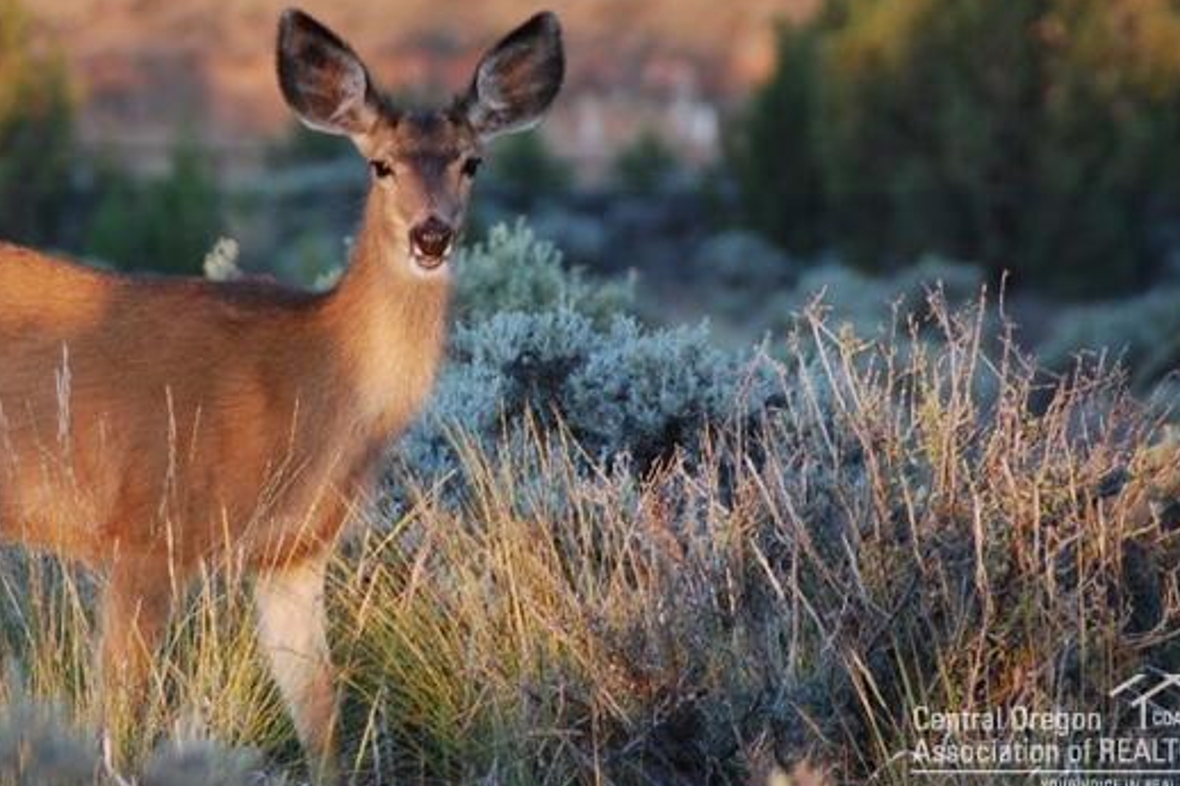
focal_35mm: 445
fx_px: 14581
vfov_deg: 3.1
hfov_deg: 4.6
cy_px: 231
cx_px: 384
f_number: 5.6
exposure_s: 1/125
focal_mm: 200
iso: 280
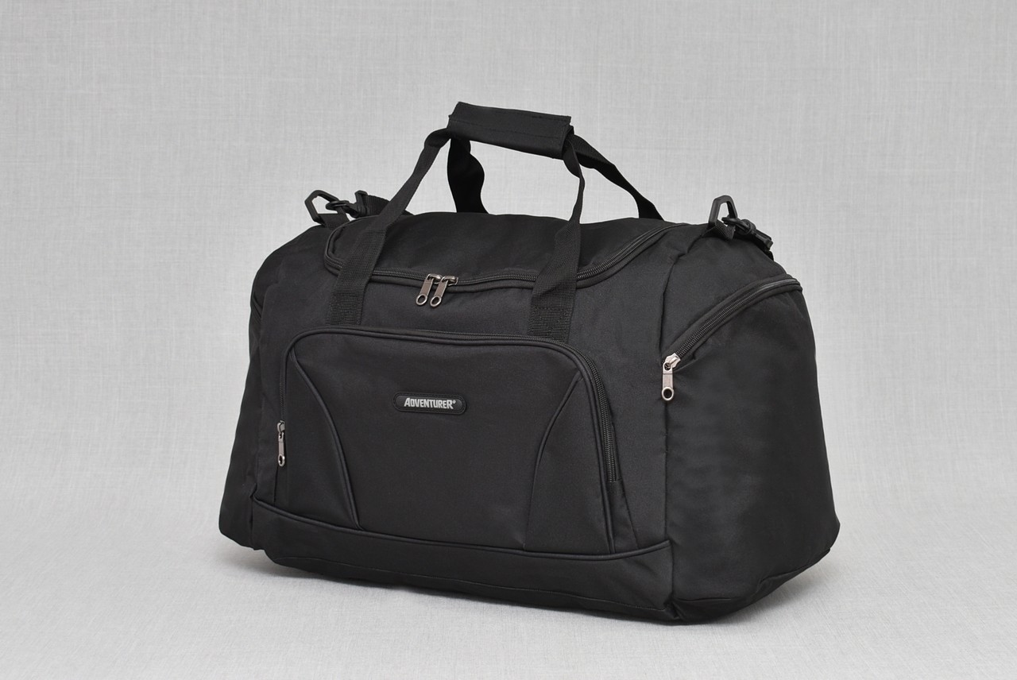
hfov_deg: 36.8
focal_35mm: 54
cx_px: 508
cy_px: 340
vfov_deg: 25.1
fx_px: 1527
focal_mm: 36
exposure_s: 1/60
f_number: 5.6
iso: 100
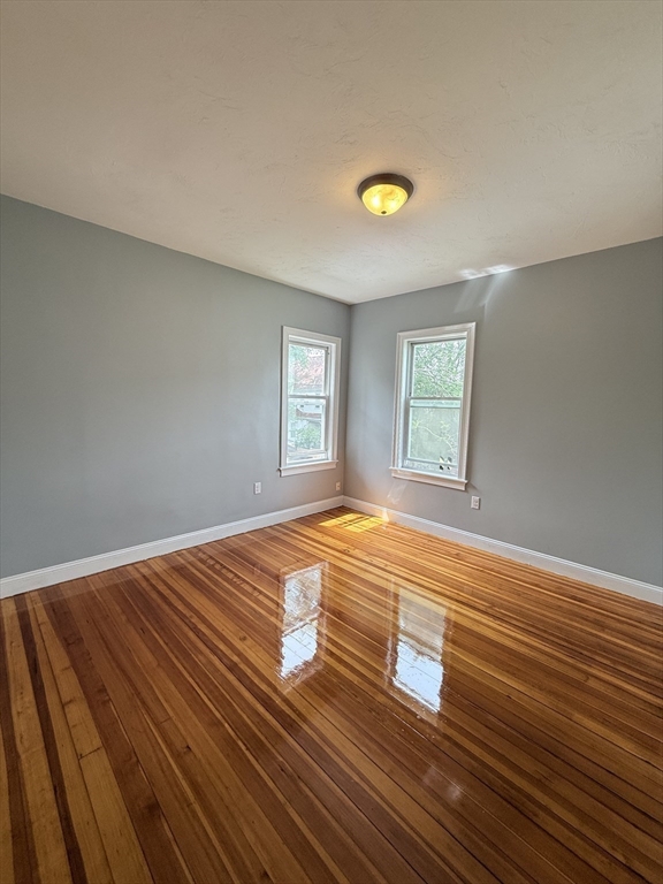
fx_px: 358
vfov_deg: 102.1
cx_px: 332
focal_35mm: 14
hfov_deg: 85.7
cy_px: 442
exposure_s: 1/120
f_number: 2.2
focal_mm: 2.22
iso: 64
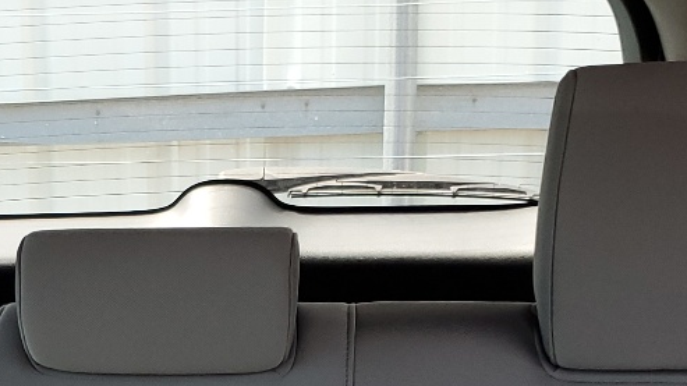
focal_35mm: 92
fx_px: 1675
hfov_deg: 22.8
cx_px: 117
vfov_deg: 12.3
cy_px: 633
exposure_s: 1/120
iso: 58
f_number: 1.5
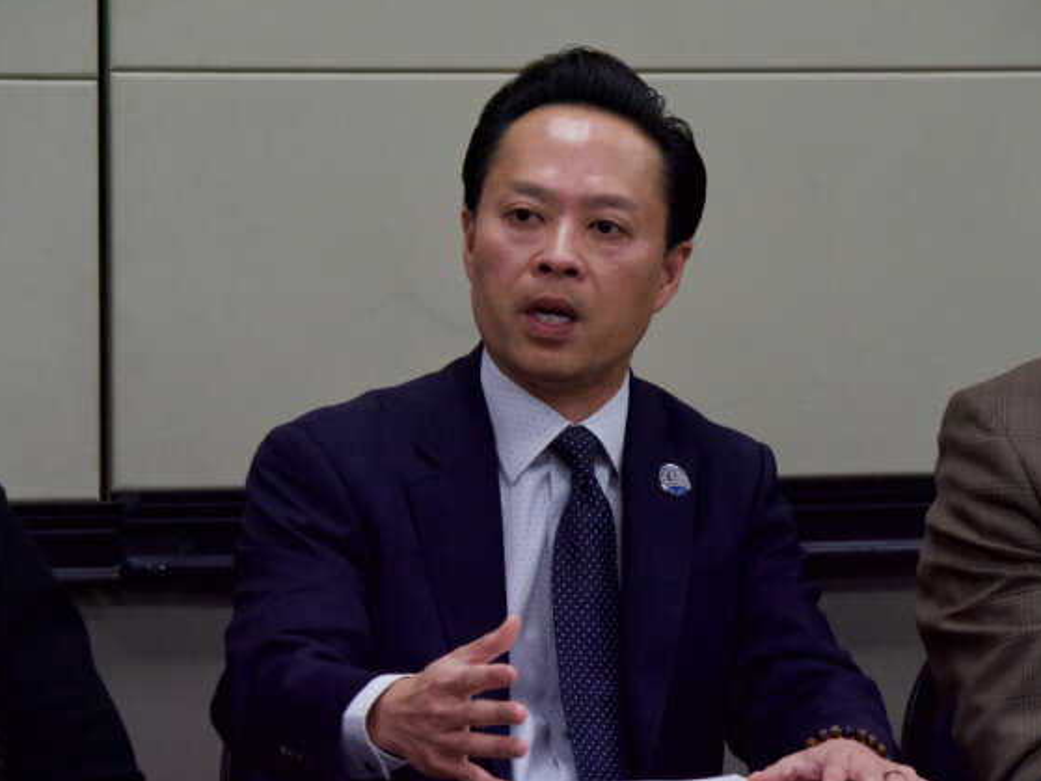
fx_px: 5683
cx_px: 521
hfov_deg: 10.5
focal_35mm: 189
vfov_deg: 7.9
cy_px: 399
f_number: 5.4
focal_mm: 88
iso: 3200
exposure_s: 1/100
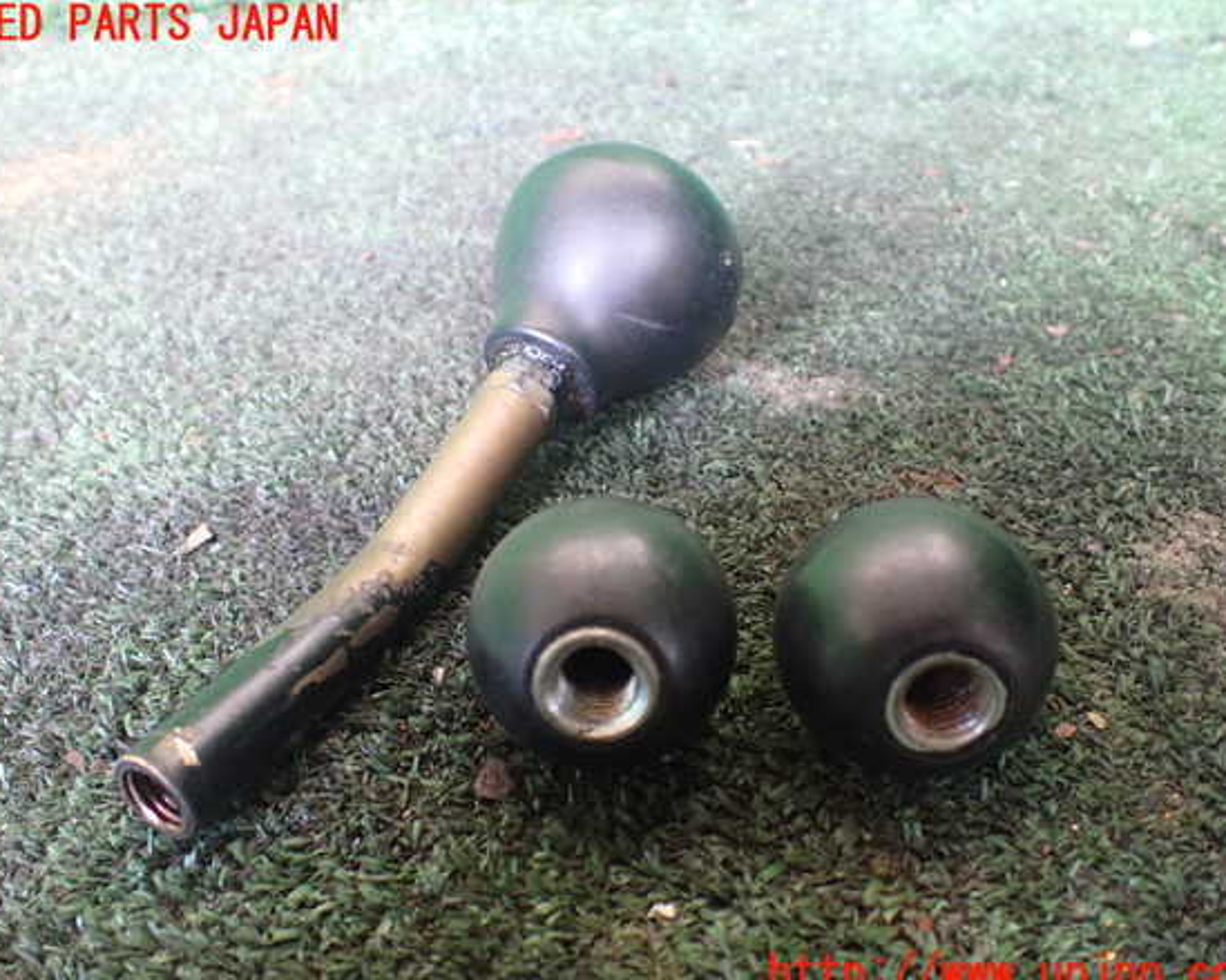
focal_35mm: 32
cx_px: 603
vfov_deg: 45.8
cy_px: 500
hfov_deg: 55.7
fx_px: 1161
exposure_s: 1/30
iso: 800
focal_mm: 5.4
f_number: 2.3
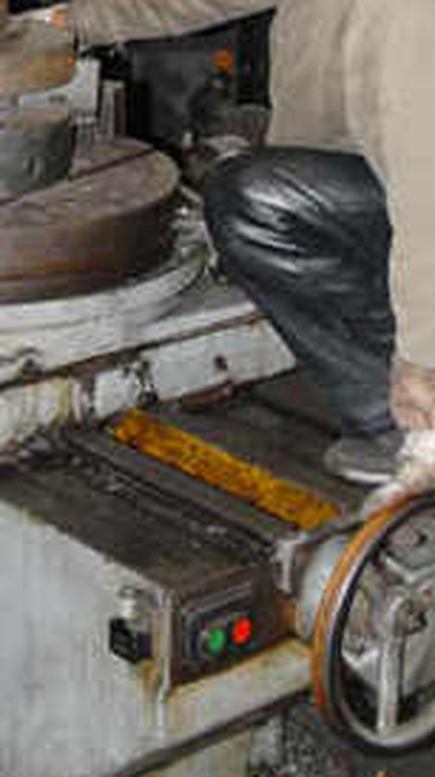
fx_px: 1892
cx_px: -4
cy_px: -105
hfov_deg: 12.9
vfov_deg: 21.8
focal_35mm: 92
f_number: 4.5
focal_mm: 24
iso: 250
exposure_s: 1/60
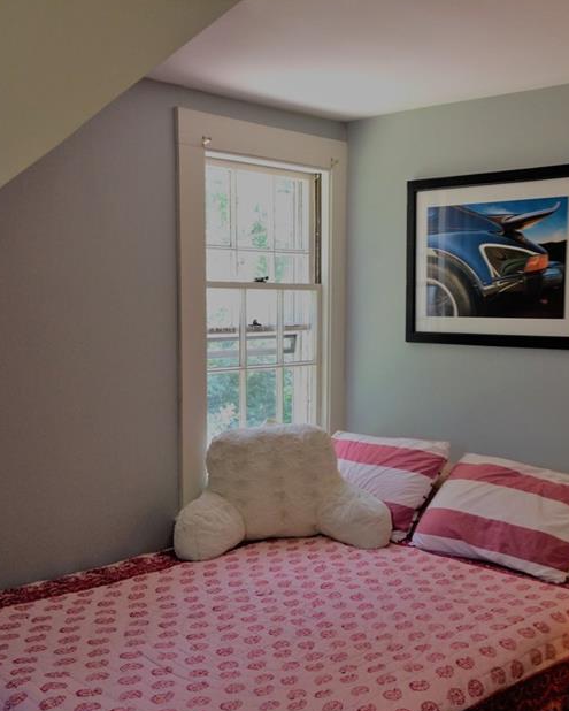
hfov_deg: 37.3
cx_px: 322
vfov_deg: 45.7
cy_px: 396
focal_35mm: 40
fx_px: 841
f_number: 2.4
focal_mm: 4.12
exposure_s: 1/24
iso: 50
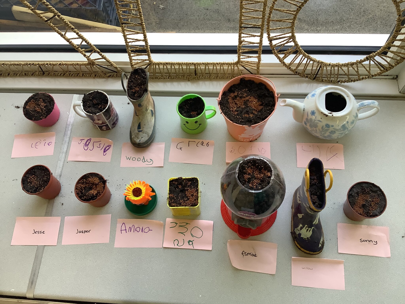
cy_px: 152
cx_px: 202
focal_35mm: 31
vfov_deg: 45.4
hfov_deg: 58.4
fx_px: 363
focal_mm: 3.3
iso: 64
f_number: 2.4
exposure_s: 1/100
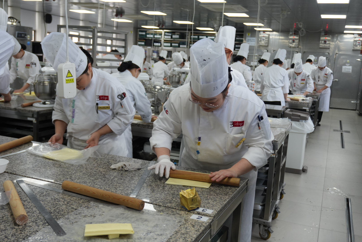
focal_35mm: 39
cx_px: 181
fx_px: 392
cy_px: 121
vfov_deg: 34.3
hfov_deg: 49.5
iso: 500
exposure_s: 1/160
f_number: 4.5
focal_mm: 26
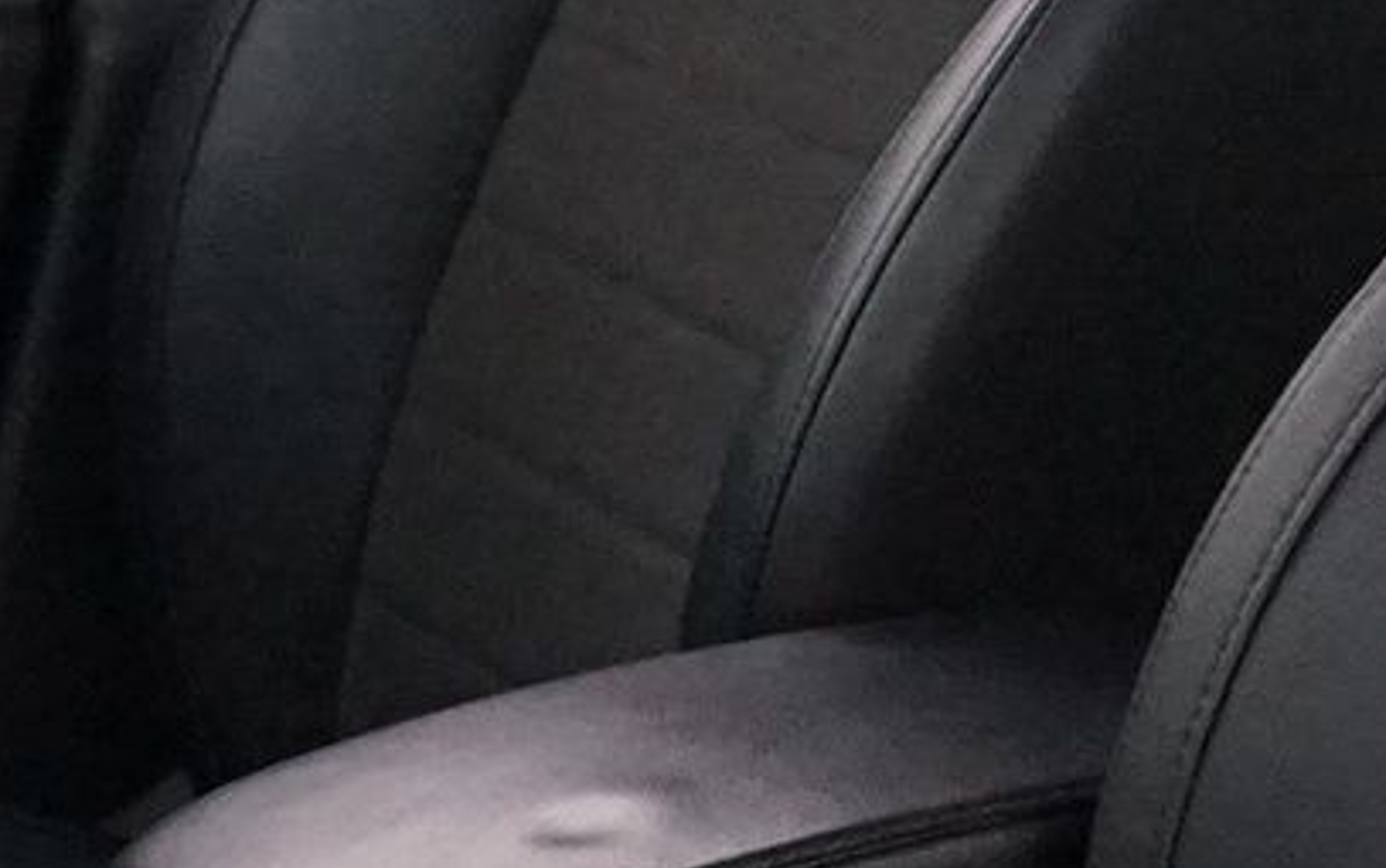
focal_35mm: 175
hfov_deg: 11.9
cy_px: 691
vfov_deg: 7.5
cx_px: 293
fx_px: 6615
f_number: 3.5
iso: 6400
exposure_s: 1/100
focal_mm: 28
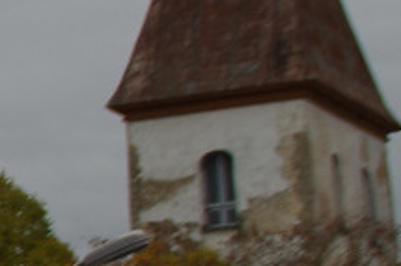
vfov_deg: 4.3
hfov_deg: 6.0
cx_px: -811
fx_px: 3539
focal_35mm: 318
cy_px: 285
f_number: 4
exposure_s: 1/125
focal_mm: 28
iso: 100
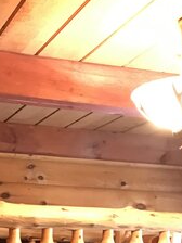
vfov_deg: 21.6
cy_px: 333
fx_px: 561
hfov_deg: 18.1
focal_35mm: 80
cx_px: 16
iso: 100
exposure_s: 1/12
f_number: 1.8
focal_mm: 3.99
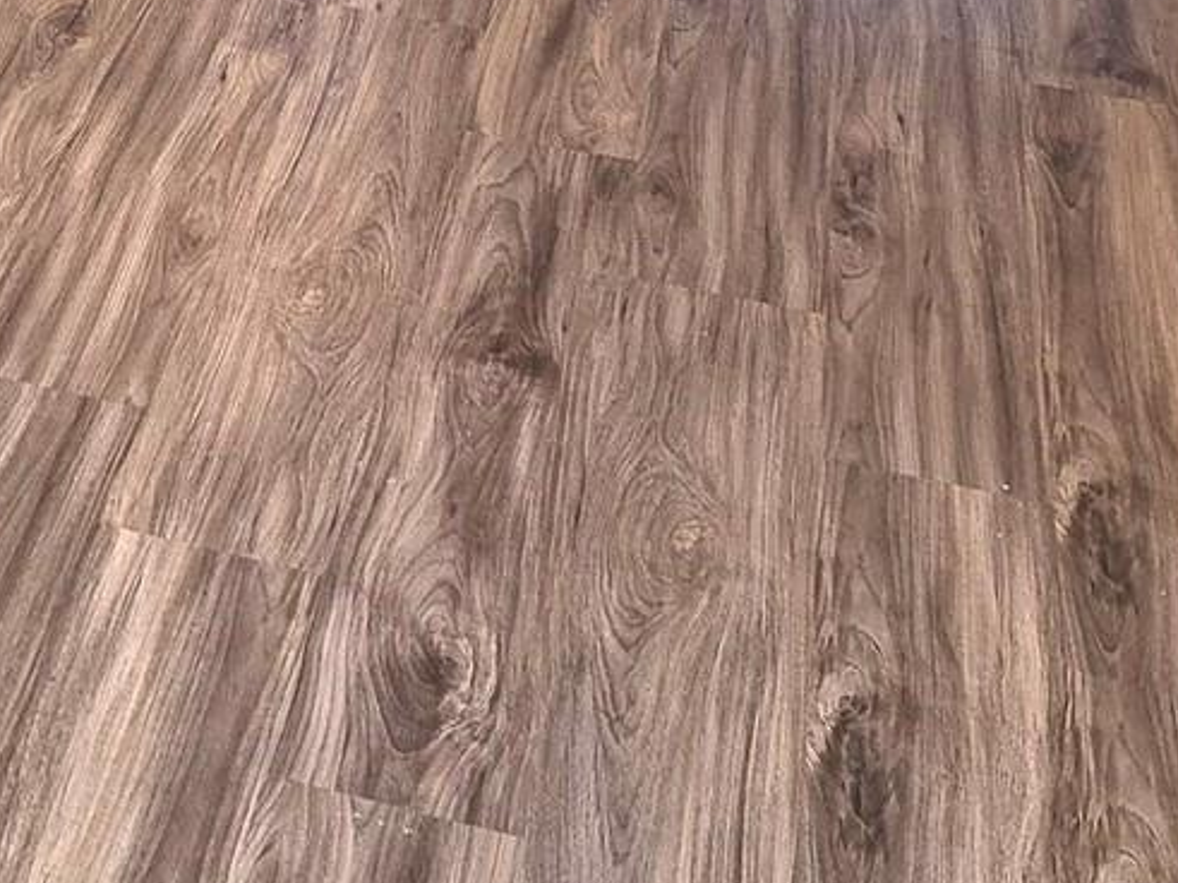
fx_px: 3266
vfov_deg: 14.0
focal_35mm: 96
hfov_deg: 17.8
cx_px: -713
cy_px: -614
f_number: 1.8
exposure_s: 1/60.2
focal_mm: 5.4
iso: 80
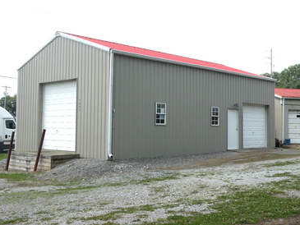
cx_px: 163
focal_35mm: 46
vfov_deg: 31.5
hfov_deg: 41.2
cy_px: 104
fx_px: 399
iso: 64
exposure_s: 1/285
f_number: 6.3
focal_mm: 7.4
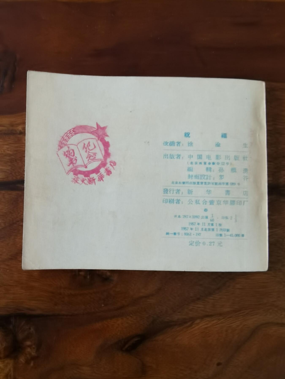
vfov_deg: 65.3
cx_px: 142
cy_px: 190
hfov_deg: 51.4
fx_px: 296
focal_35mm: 27
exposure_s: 1/16.7
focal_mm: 2.26
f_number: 2.2
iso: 640
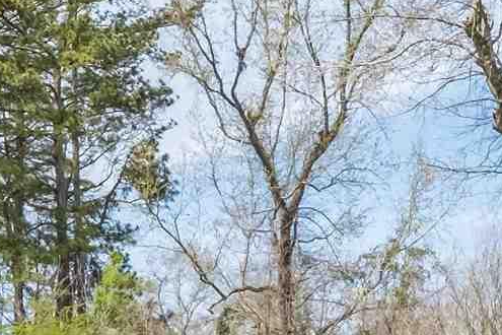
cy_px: 482
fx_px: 1297
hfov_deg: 21.9
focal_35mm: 93
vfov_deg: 13.9
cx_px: 279
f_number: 8
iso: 800
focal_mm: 10
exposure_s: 1/250
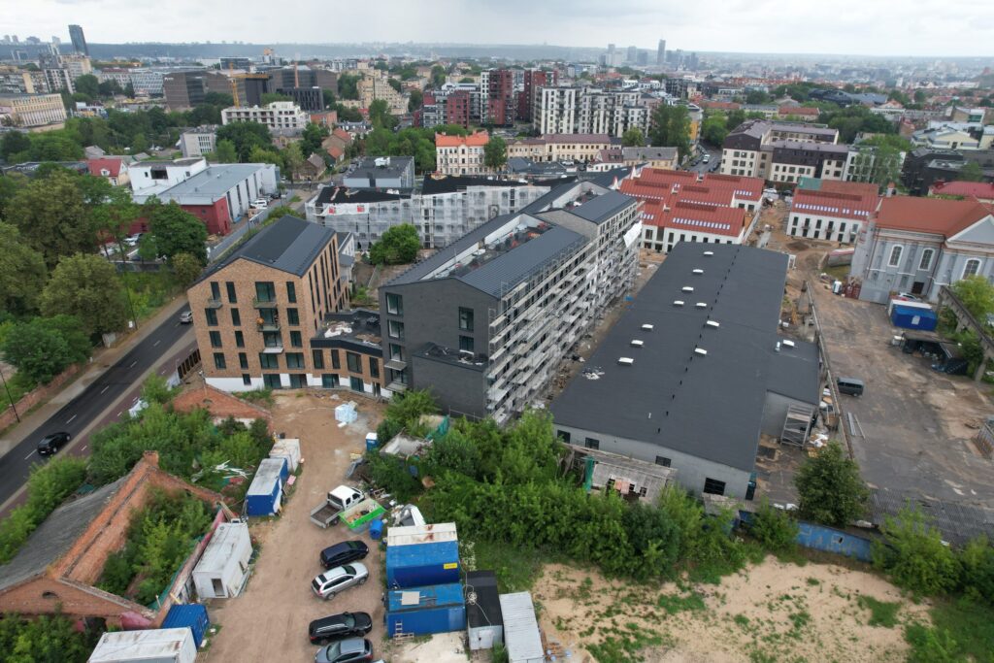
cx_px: 497
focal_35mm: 22
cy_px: 332
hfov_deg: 78.6
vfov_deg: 57.2
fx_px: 607
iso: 100
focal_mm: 8.38
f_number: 2.8
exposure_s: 1/400
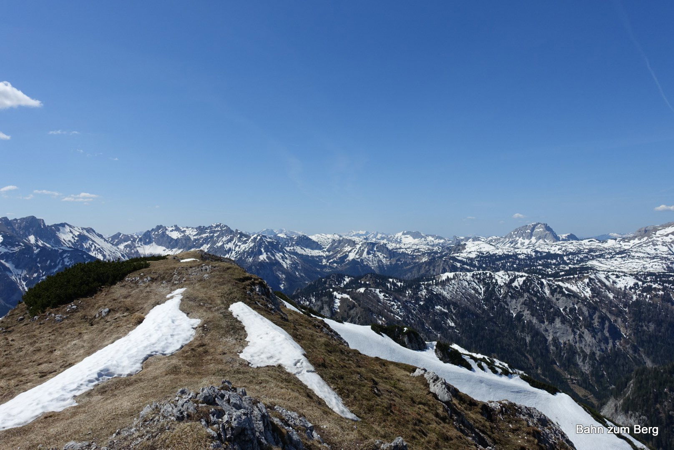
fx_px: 450
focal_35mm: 24
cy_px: 225
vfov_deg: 53.2
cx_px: 337
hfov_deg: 73.7
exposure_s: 1/125
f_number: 5.6
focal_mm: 8.8
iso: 125
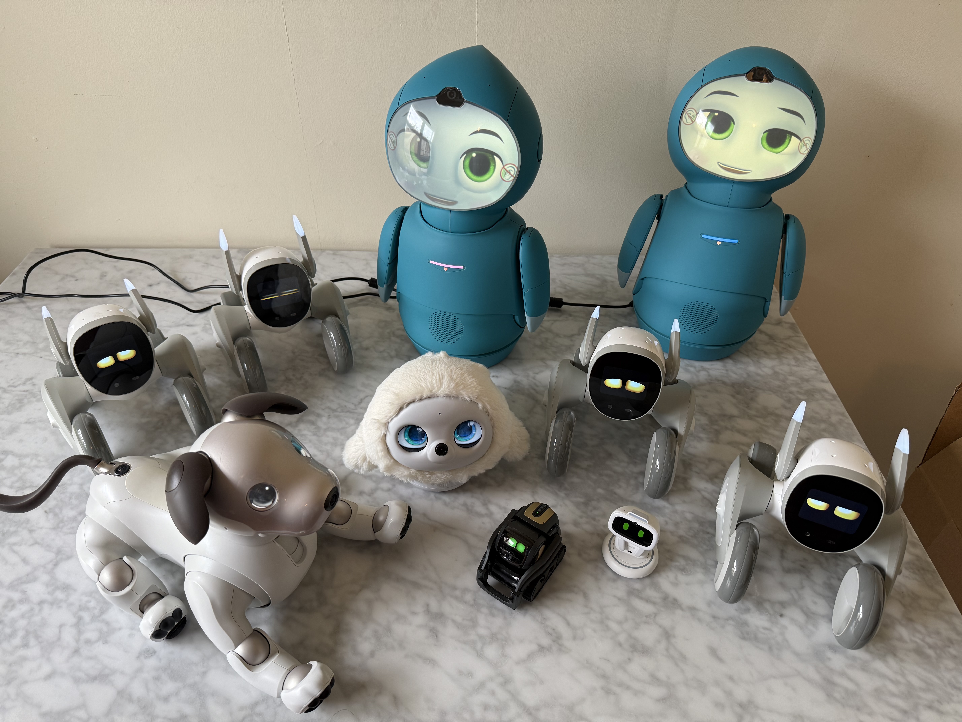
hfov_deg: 71.6
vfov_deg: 56.8
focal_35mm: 24
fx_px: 667
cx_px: 481
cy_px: 361
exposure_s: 1/111
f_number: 1.78
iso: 125
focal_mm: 6.76
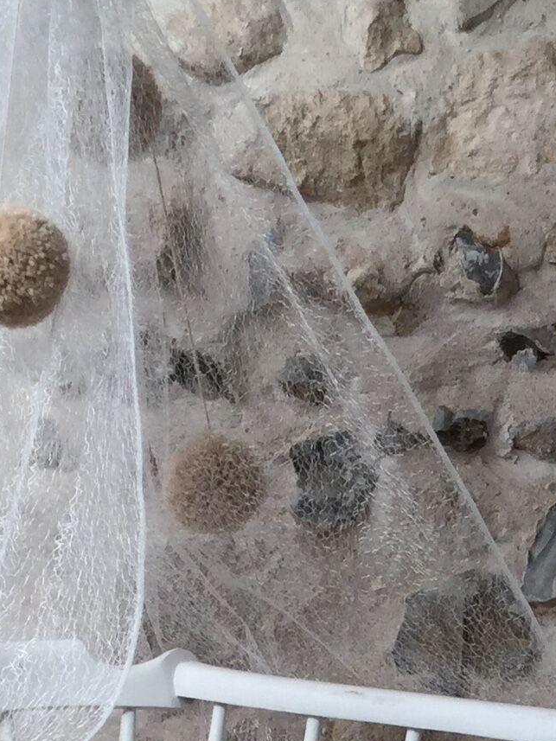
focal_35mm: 118
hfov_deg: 12.5
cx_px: 432
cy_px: 1070
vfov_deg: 15.5
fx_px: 2526
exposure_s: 1/100
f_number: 2.4
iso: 32
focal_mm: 3.3
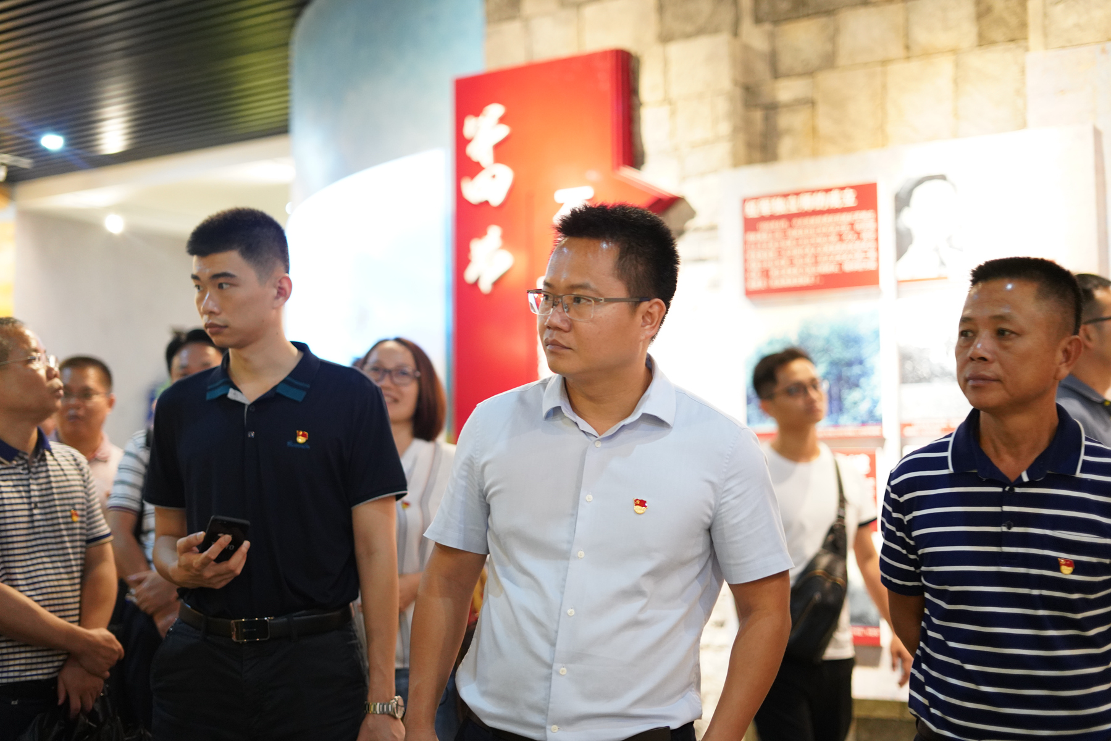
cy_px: 370
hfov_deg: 39.6
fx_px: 1543
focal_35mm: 50
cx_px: 556
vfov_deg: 27.0
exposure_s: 1/60
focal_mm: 50
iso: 3200
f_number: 1.8
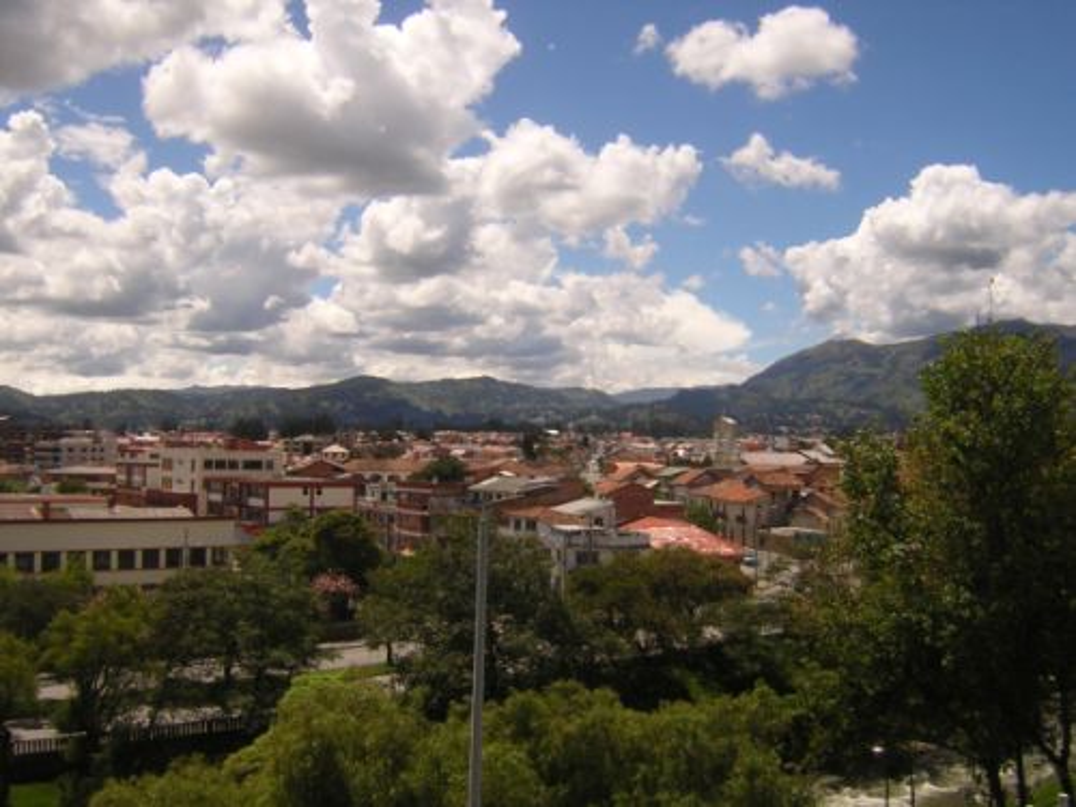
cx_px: 538
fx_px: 1119
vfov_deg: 39.7
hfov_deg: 51.4
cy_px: 404
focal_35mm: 36
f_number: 5.2
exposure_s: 1/567
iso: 100
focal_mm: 4.7
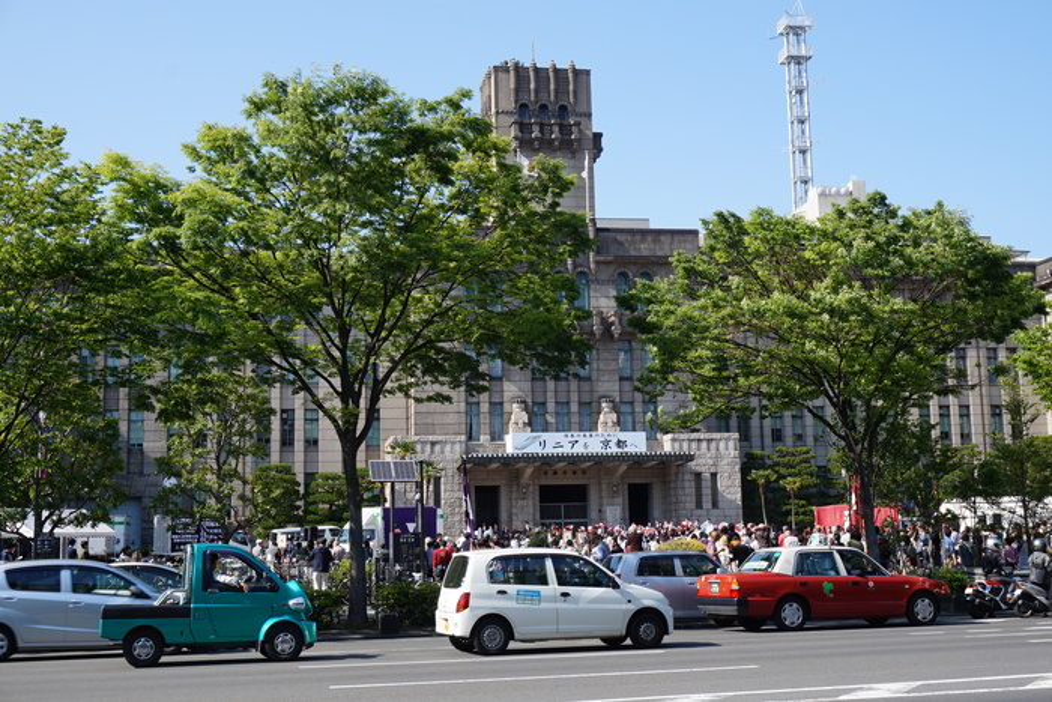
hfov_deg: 43.6
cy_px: 351
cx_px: 526
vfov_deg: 29.9
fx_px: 1315
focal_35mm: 45
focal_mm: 30
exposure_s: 1/80
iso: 100
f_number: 11
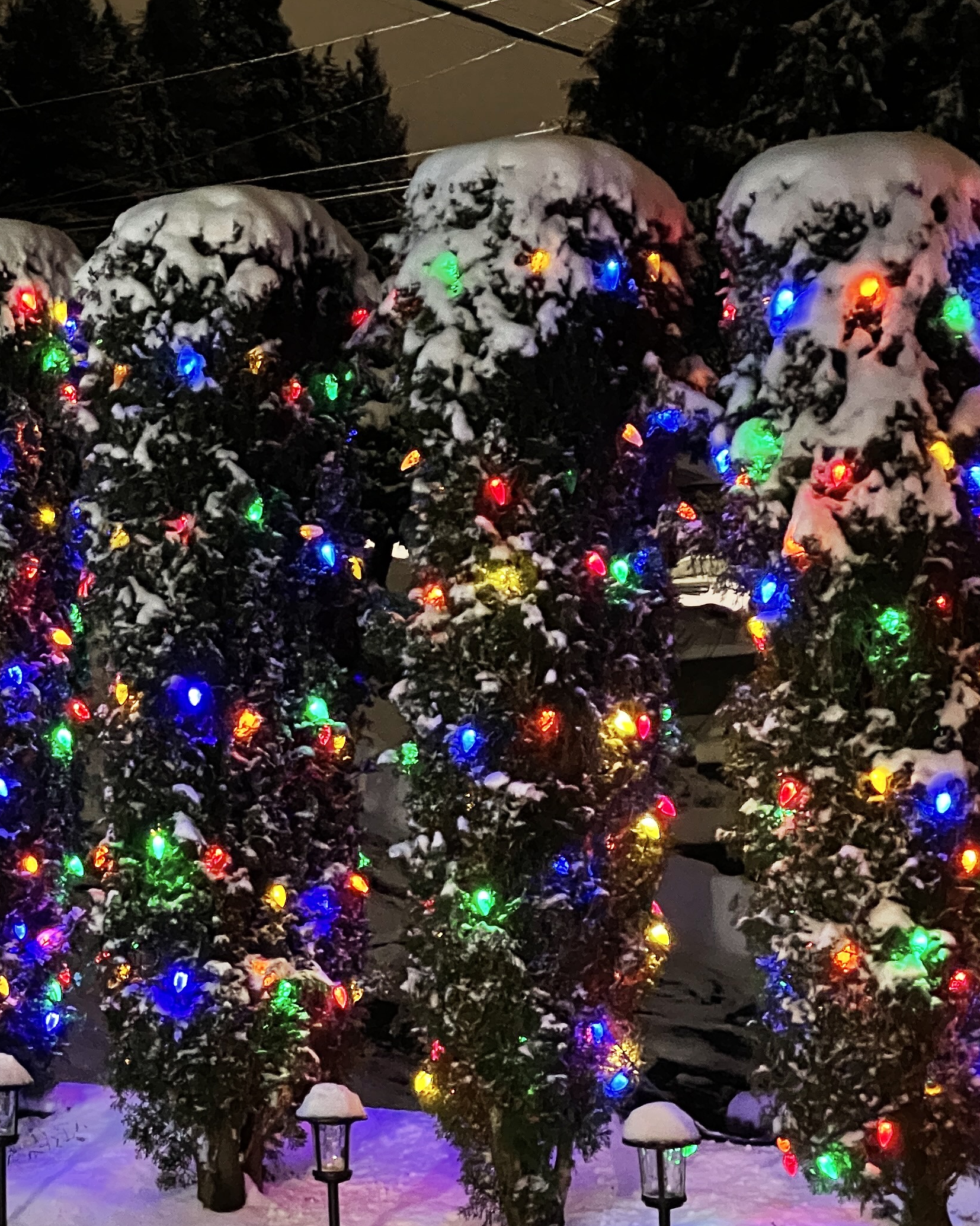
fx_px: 3589
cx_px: -112
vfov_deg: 19.4
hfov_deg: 15.1
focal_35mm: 99
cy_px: 714
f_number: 2
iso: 1600
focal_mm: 6
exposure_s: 1/24
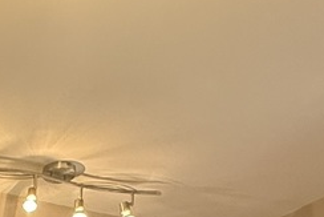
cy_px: 572
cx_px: -70
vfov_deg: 11.8
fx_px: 774
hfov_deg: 21.8
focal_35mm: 86
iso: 200
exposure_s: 1/60
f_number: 2.2
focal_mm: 2.22
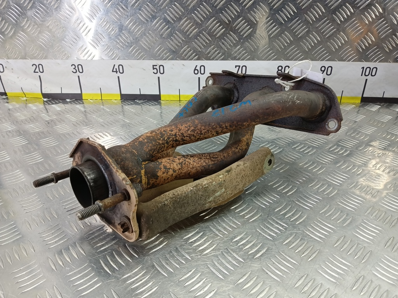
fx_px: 264
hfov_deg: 73.9
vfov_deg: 58.9
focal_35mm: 23
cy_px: 149
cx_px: 199
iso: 176
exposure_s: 1/50
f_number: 1.6
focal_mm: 4.11
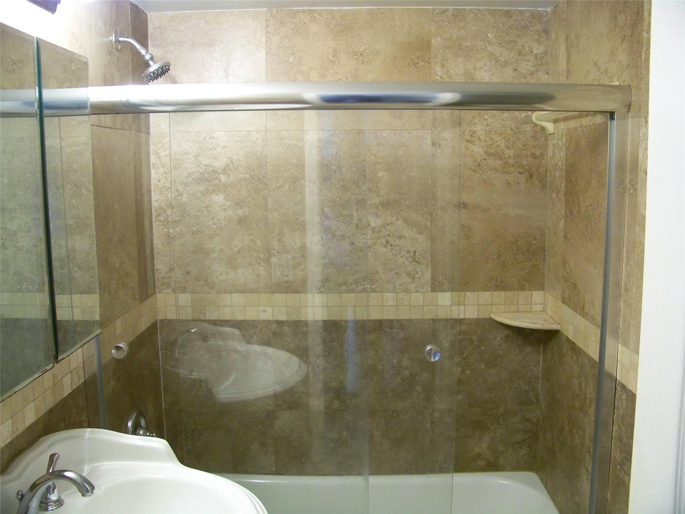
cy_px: 257
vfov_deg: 42.9
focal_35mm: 33
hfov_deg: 55.4
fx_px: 653
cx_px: 342
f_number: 2.8
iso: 250
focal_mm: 5.85
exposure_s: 1/30
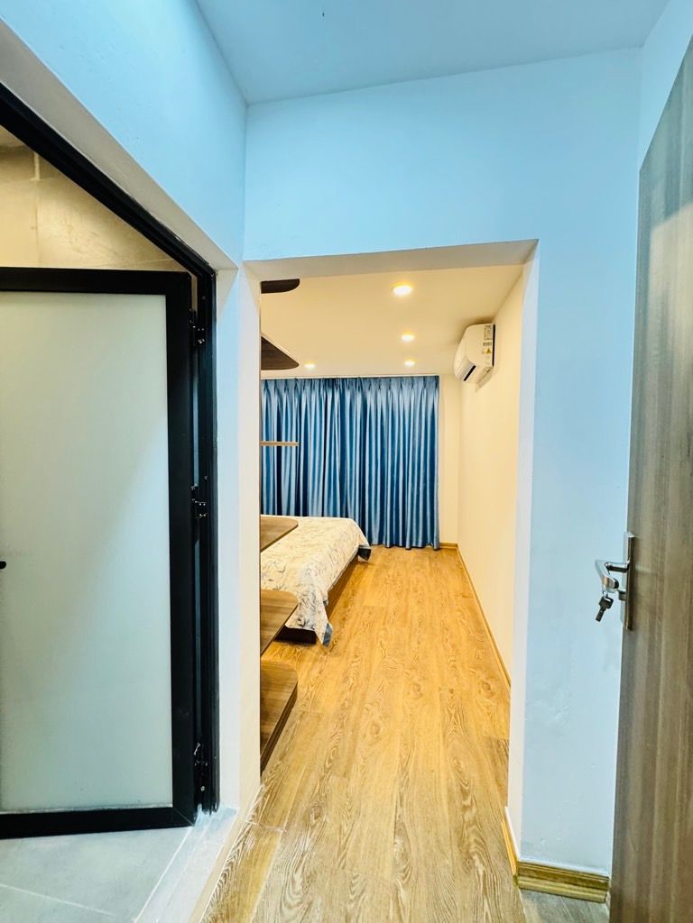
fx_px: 374
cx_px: 346
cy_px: 462
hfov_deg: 85.7
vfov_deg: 102.1
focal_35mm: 14
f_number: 2.2
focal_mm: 2.22
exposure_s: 1/50
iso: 320
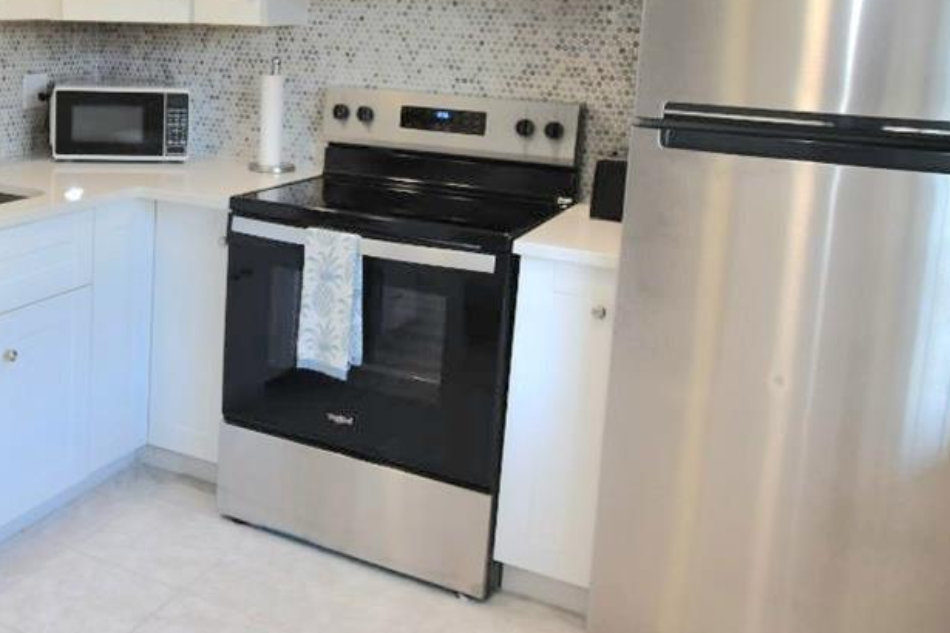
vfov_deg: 33.6
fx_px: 1029
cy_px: 170
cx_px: 195
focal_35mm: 39
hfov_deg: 47.0
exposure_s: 1/125
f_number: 5.6
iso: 400
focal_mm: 10
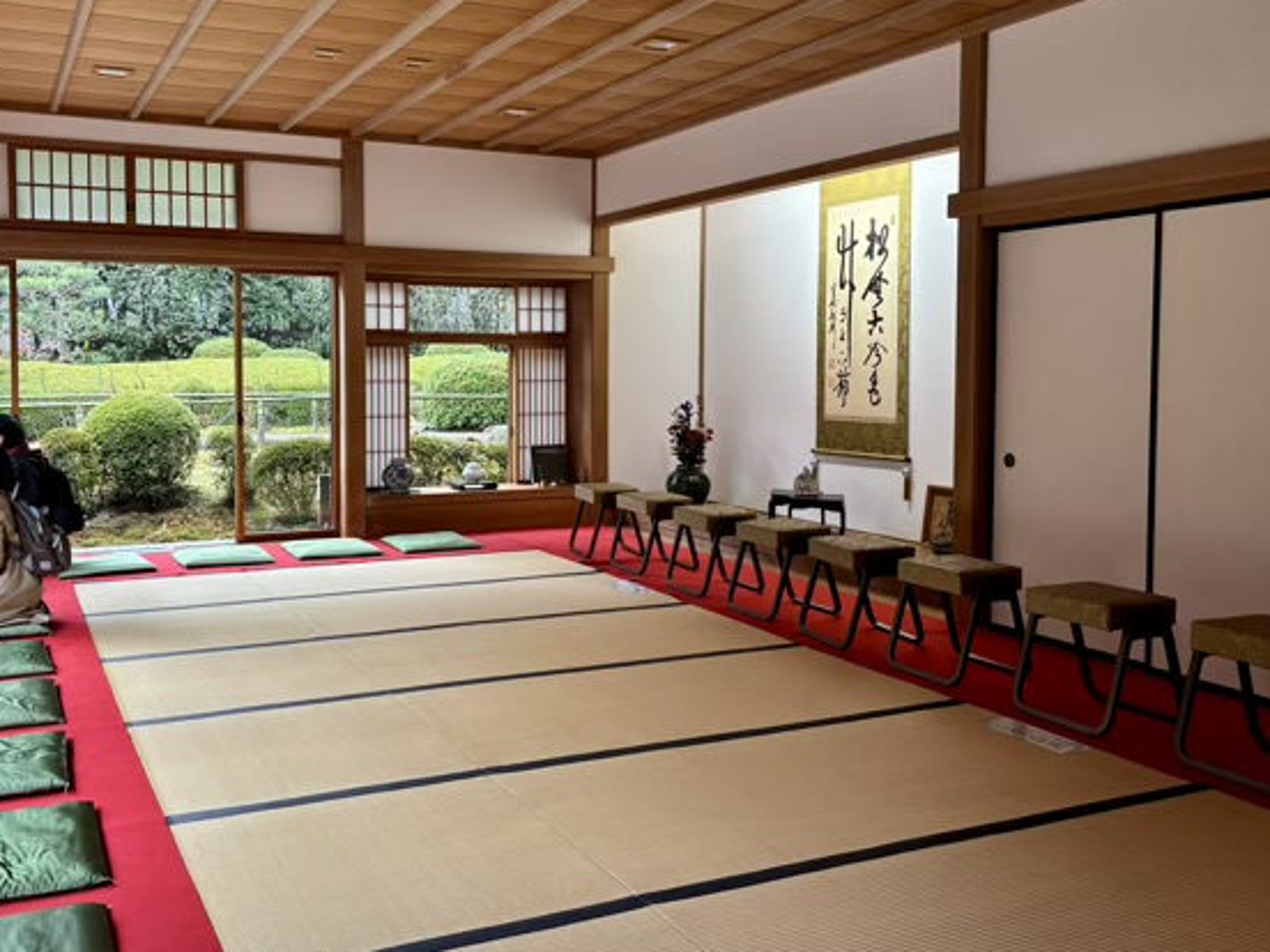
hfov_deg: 55.1
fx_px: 1211
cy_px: 408
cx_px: 531
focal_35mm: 33
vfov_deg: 42.8
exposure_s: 1/60
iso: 160
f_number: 1.6
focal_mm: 5.96
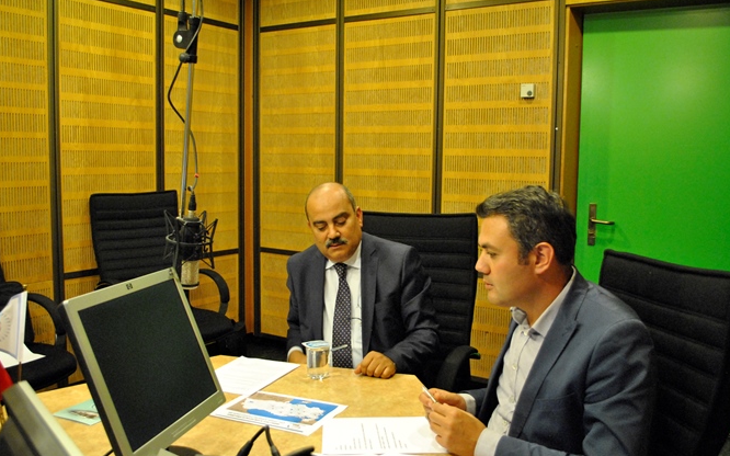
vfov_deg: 37.3
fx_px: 676
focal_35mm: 34
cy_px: 231
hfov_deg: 56.7
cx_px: 364
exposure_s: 1/40
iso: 1600
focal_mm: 22
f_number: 4
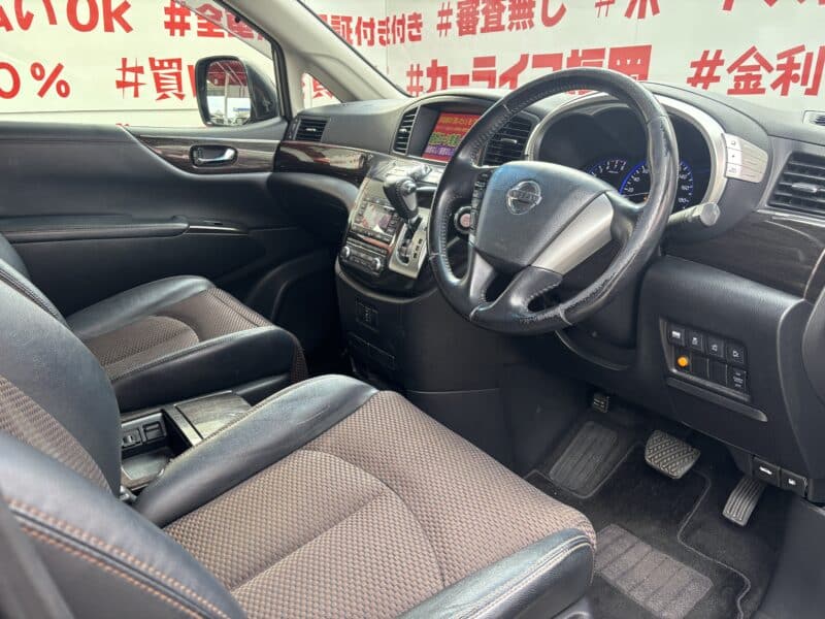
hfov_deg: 67.3
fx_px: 620
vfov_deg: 53.1
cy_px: 310
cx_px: 412
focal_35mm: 26
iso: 100
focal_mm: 5.96
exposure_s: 1/121
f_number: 1.6
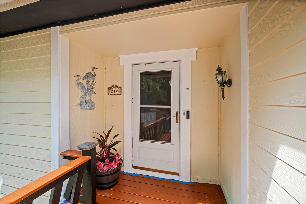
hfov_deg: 104.3
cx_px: 153
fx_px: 119
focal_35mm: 14
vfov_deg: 81.2
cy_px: 102
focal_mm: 14
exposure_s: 1/60
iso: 320
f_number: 7.1
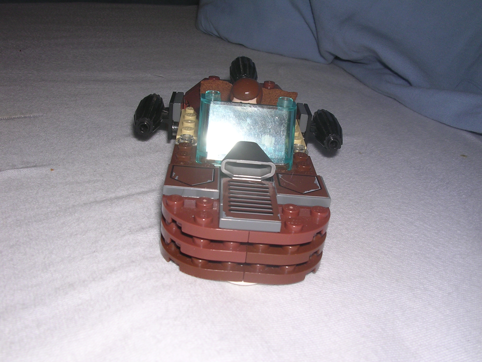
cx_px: 241
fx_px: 529
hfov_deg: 49.0
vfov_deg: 37.7
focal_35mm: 38
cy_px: 181
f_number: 5.6
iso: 100
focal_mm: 5.8
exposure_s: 1/60.1
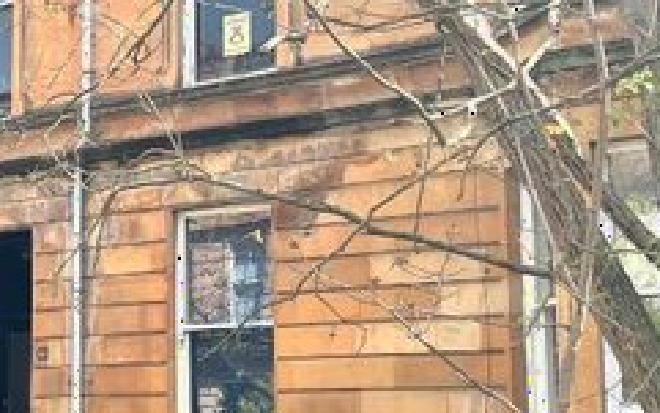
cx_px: -5
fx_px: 1440
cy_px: 256
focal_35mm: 80
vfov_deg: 16.3
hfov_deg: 24.6
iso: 32
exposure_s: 1/707
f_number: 1.6
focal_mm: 4.2
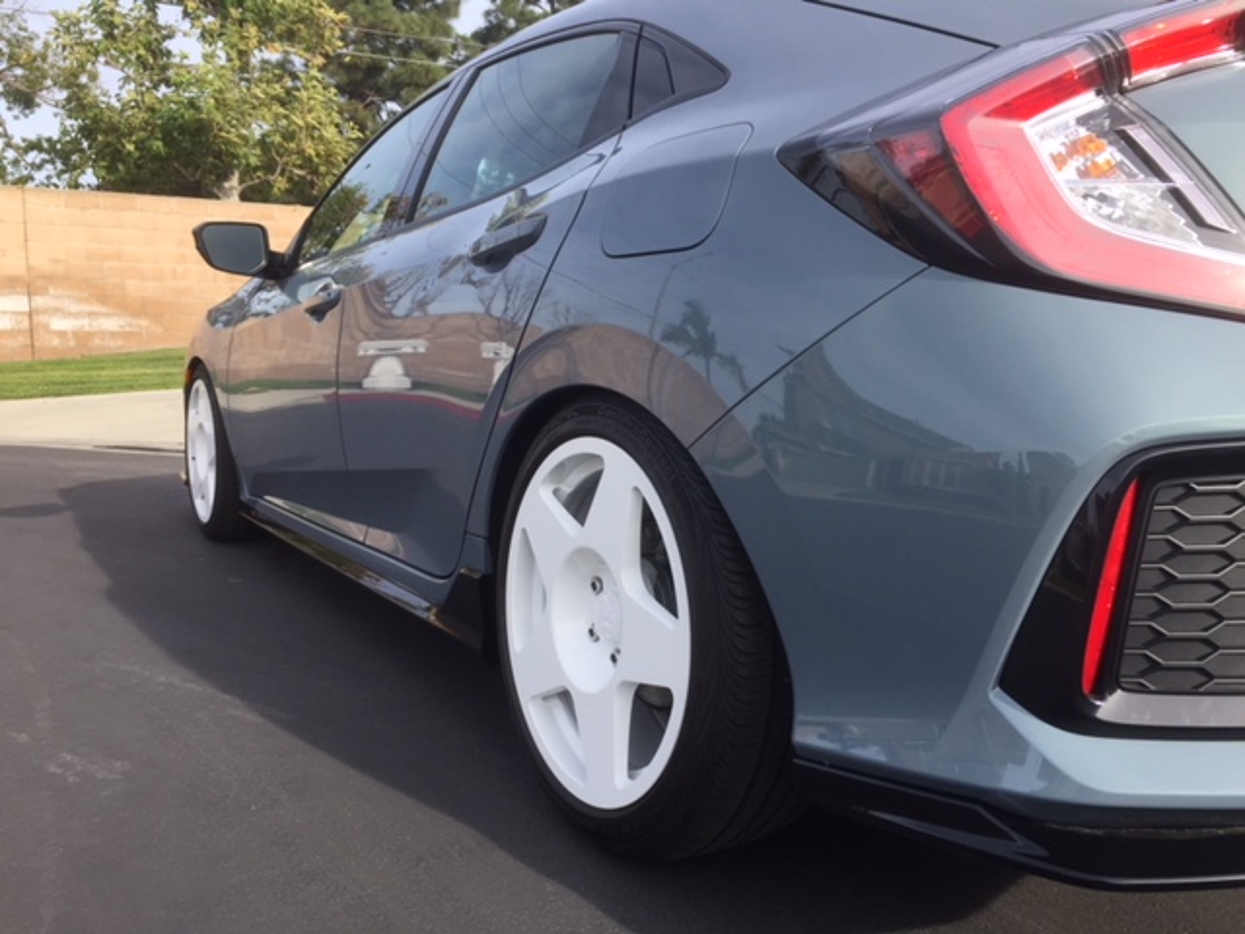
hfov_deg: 61.7
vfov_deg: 48.2
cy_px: 467
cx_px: 622
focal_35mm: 29
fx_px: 1043
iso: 32
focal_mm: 4.15
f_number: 2.2
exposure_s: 1/760
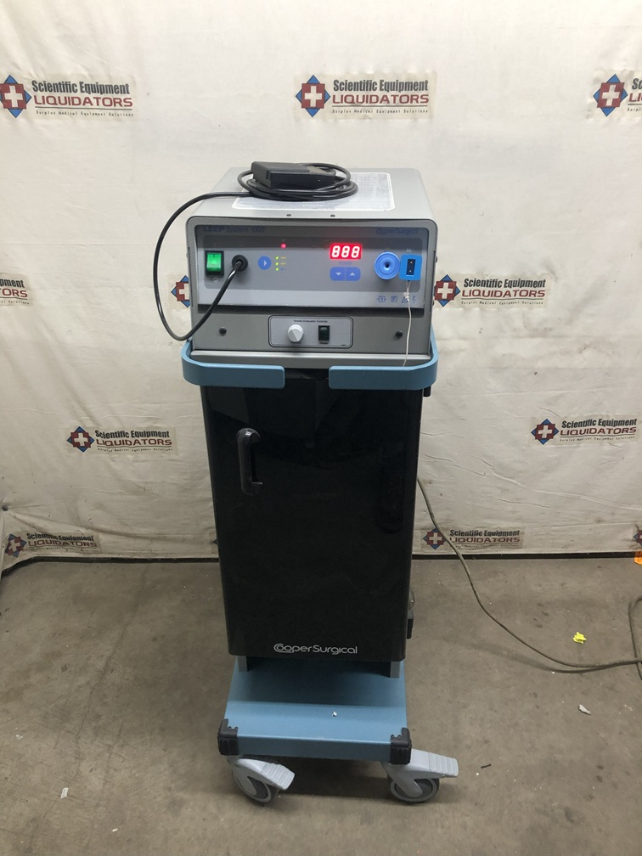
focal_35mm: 28
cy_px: 428
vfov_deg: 63.4
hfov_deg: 49.7
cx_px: 321
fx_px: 692
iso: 40
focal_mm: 3.99
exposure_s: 1/30
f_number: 1.8
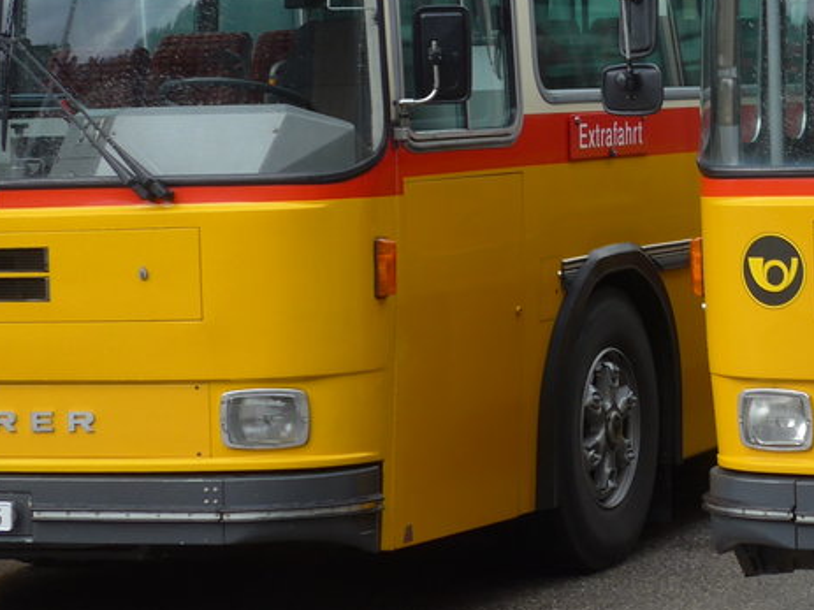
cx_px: 1032
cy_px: 19
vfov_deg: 11.6
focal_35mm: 127
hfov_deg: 14.9
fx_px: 2986
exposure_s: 1/250
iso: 80
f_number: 3.2
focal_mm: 10.1
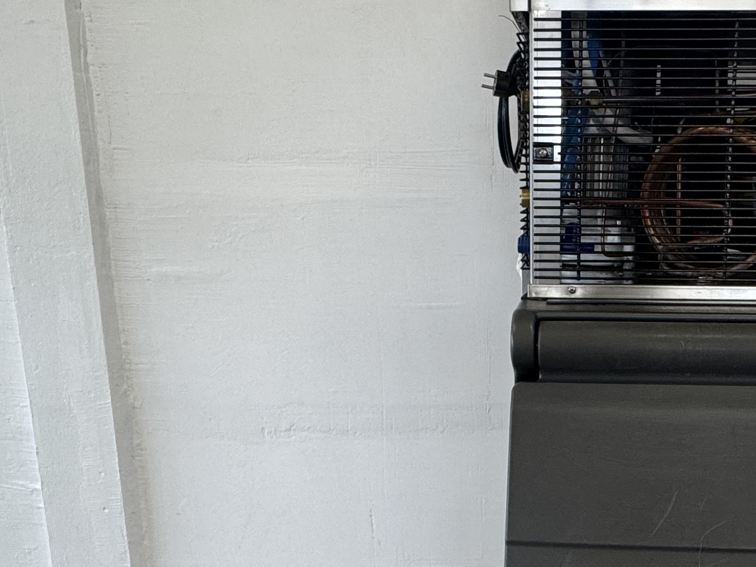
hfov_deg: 45.1
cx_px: 571
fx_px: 874
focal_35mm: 40
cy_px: 401
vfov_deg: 35.4
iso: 125
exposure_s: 1/100
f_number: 2.2
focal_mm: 2.22
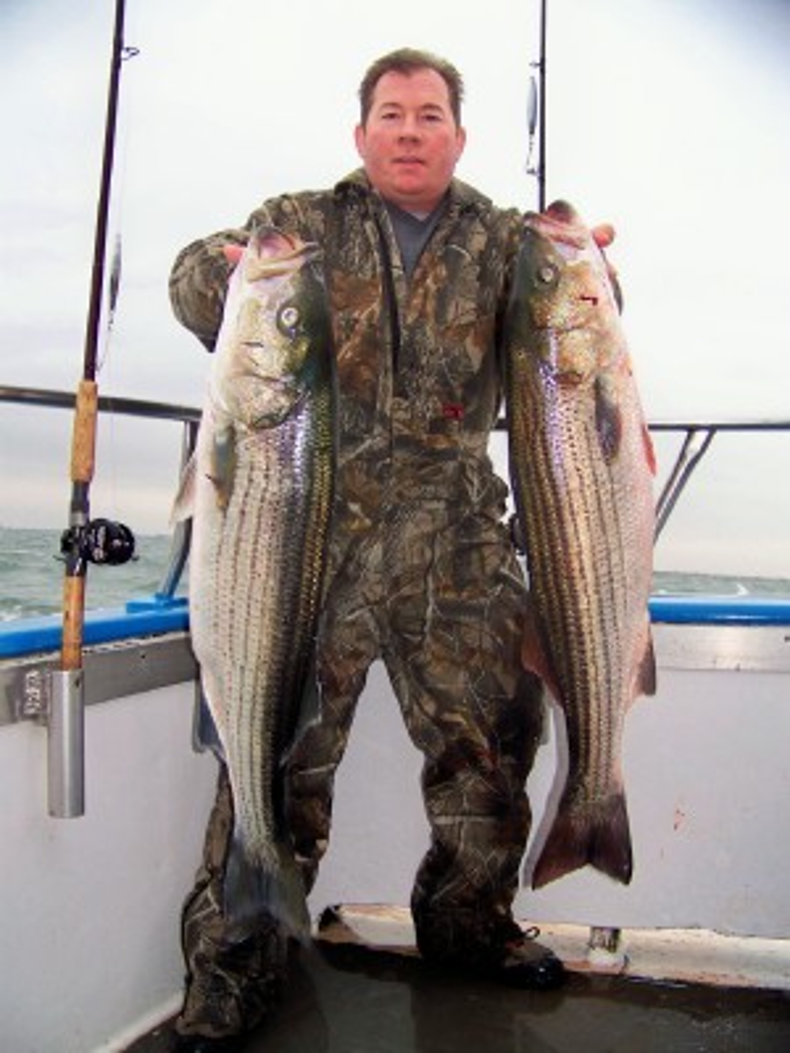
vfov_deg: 51.4
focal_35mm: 36
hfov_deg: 39.7
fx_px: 1095
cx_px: 395
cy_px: 526
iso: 64
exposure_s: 1/80
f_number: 2.8
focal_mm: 5.85
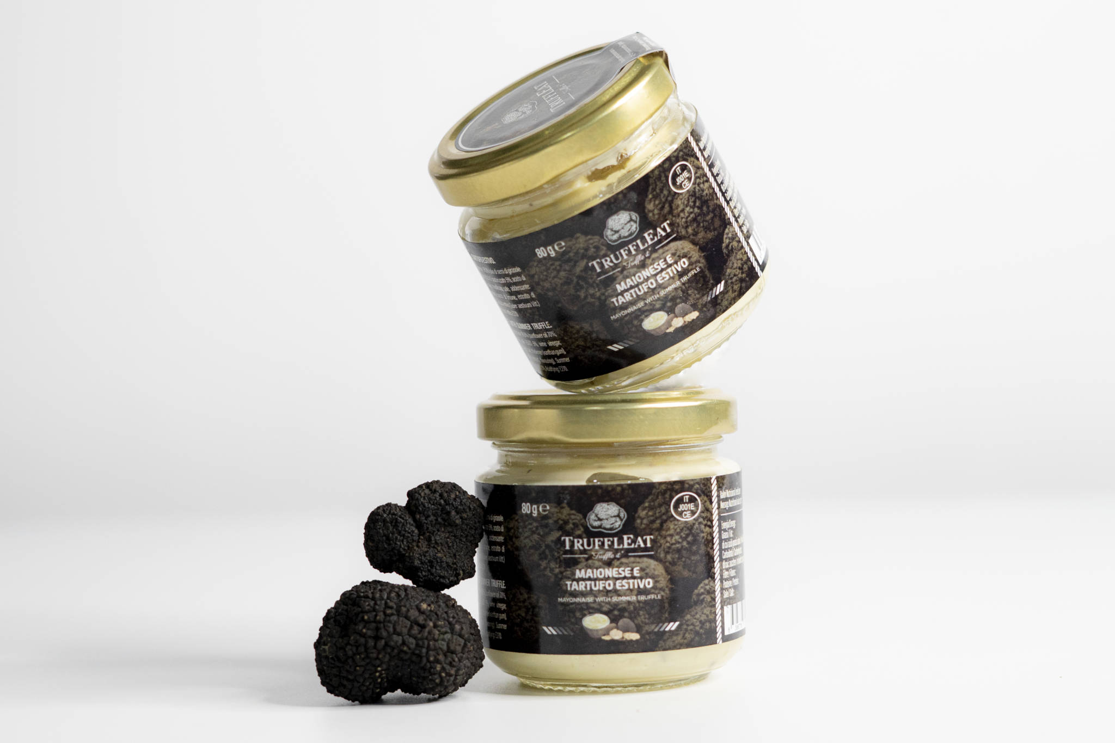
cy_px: 372
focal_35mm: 75
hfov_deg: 27.0
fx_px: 2323
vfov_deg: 18.2
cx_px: 558
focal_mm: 50
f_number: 3.5
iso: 1600
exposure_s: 1/125
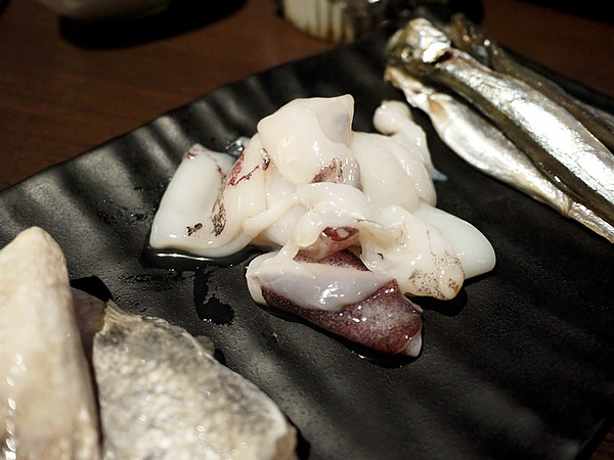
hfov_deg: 63.4
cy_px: 230
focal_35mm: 28
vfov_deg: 49.7
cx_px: 307
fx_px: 497
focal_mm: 14
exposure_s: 1/40
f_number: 2.5
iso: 800
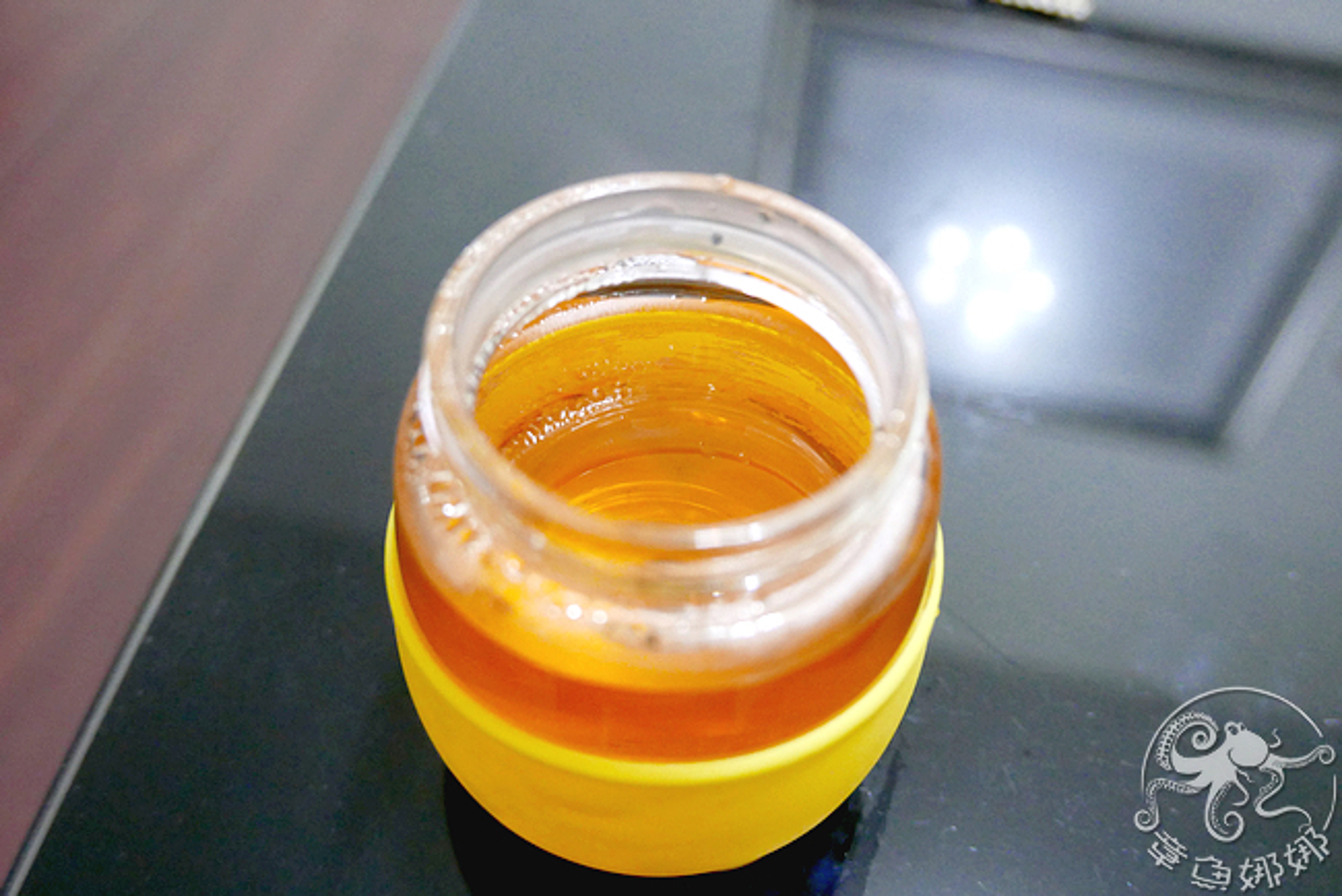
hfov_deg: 51.9
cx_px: 671
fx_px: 1380
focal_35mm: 37
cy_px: 448
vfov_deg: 36.0
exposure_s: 1/60
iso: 1600
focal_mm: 16.5
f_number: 2.4
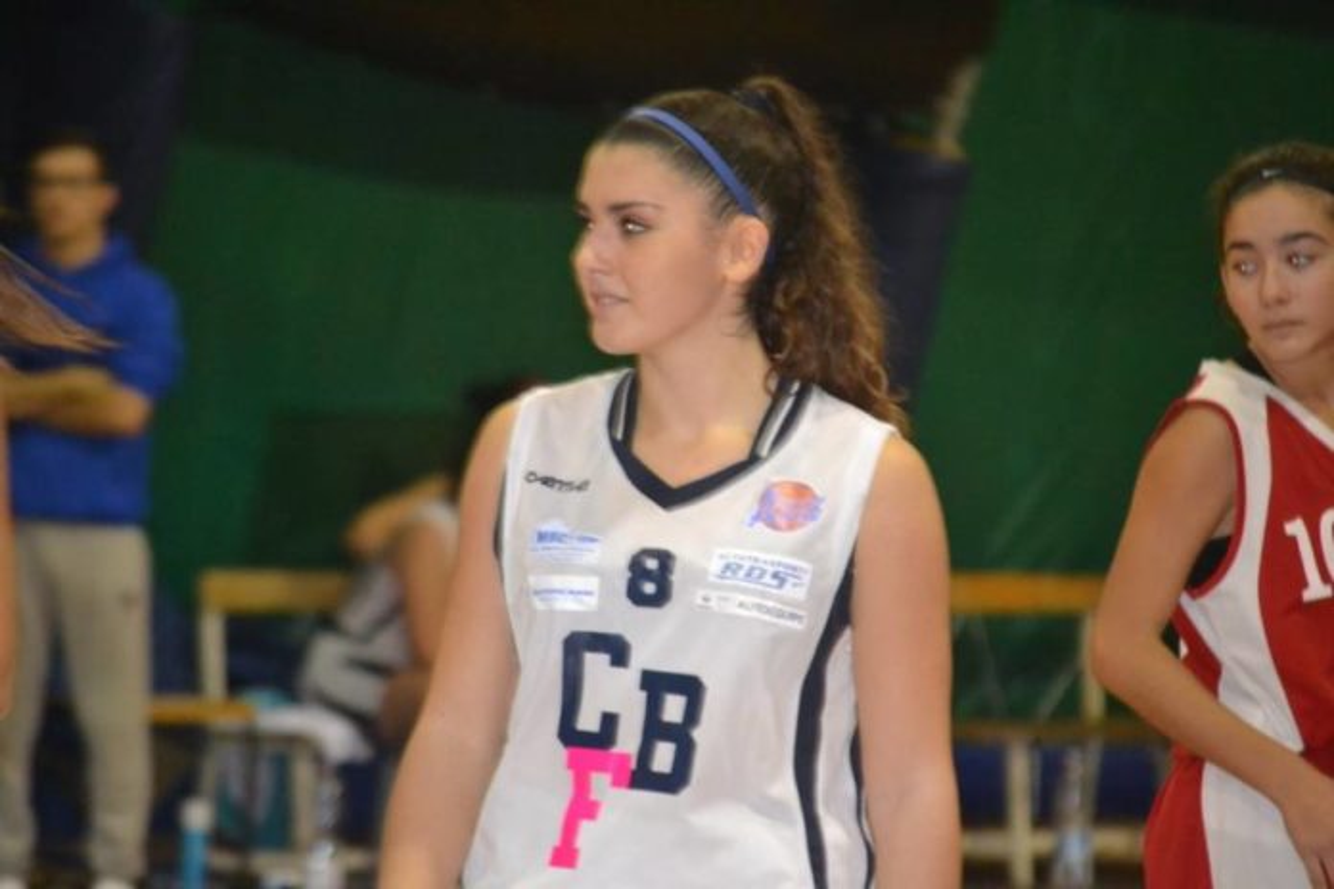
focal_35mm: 262
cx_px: 667
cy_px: 444
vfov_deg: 5.2
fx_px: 9726
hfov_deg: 7.8
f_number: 5.3
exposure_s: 1/60
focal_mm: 175
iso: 3200
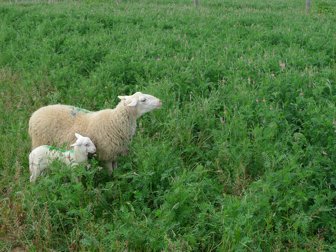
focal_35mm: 60
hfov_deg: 32.2
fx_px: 582
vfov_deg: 24.4
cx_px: 168
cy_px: 126
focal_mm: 12.8
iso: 80
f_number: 2.8
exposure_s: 1/500
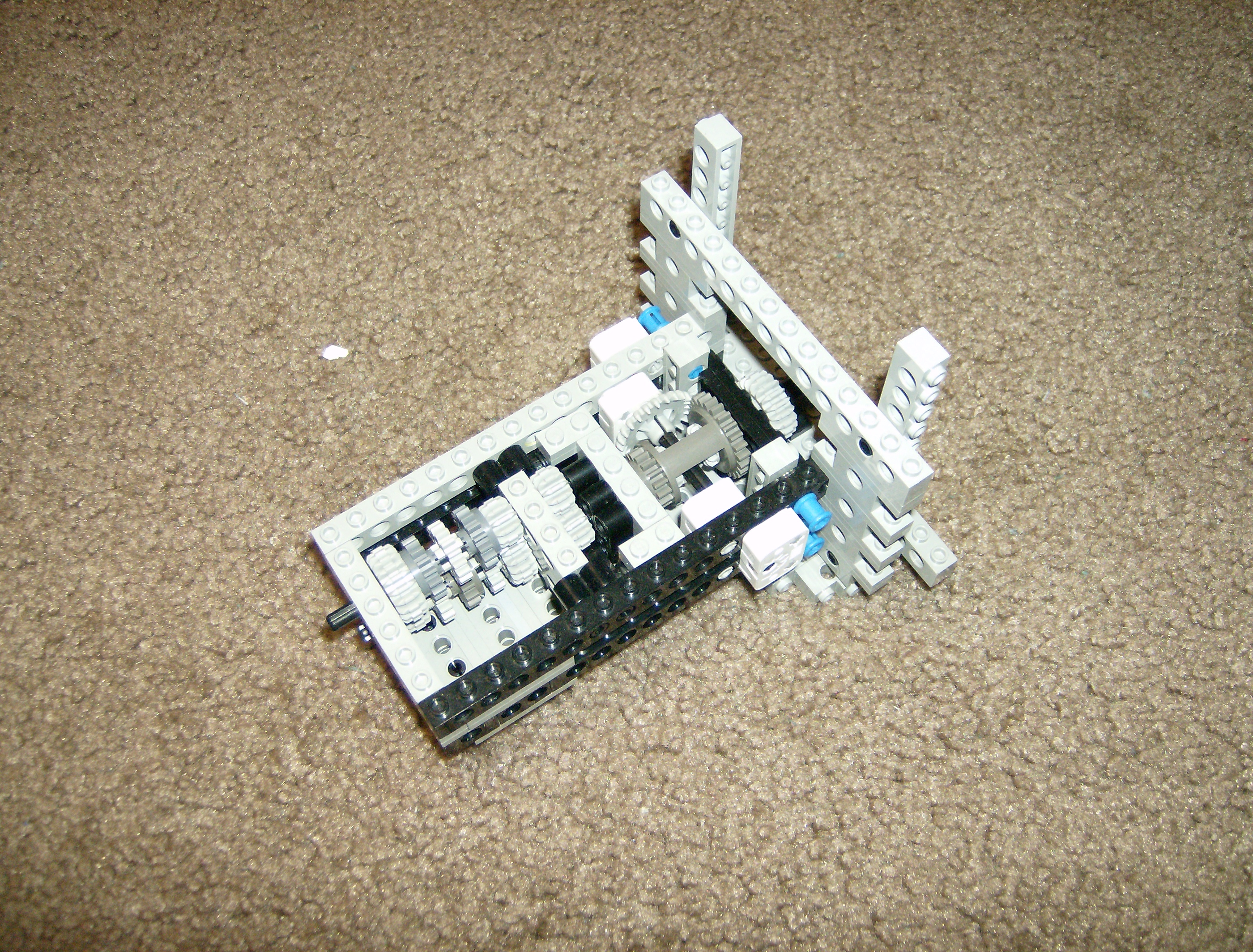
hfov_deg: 51.1
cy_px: 476
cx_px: 626
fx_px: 1309
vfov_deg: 40.0
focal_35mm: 36
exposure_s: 1/60
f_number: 2.8
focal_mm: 6
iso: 200
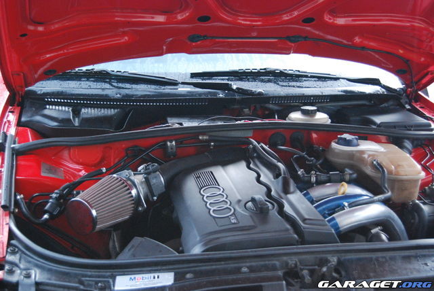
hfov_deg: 37.8
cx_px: 217
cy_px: 146
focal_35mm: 52
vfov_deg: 25.8
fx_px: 633
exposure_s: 1/25
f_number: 4.8
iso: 1600
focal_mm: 35
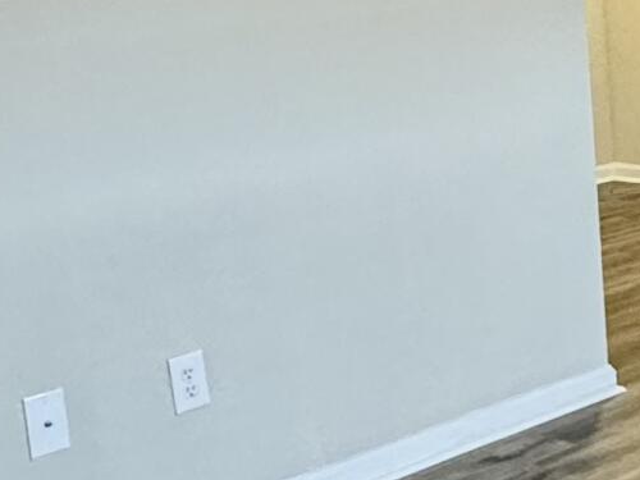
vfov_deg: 17.6
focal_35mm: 84
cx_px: 803
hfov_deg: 21.4
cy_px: 201
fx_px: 1553
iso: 400
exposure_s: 1/60
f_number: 2.2
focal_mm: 2.22
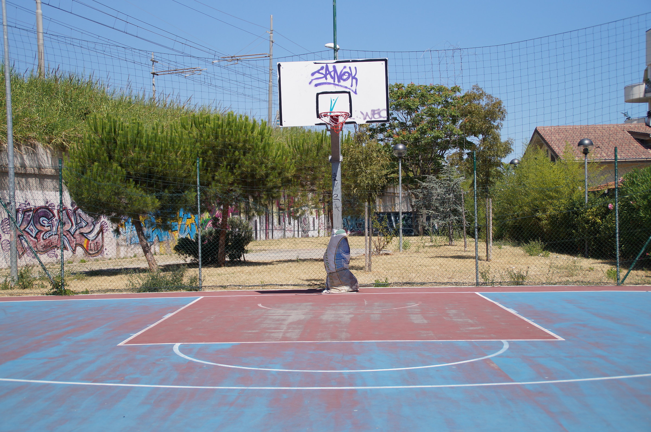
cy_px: 216
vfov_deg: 29.8
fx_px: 813
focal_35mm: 45
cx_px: 326
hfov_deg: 43.7
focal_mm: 30
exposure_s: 1/1250
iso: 100
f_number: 4
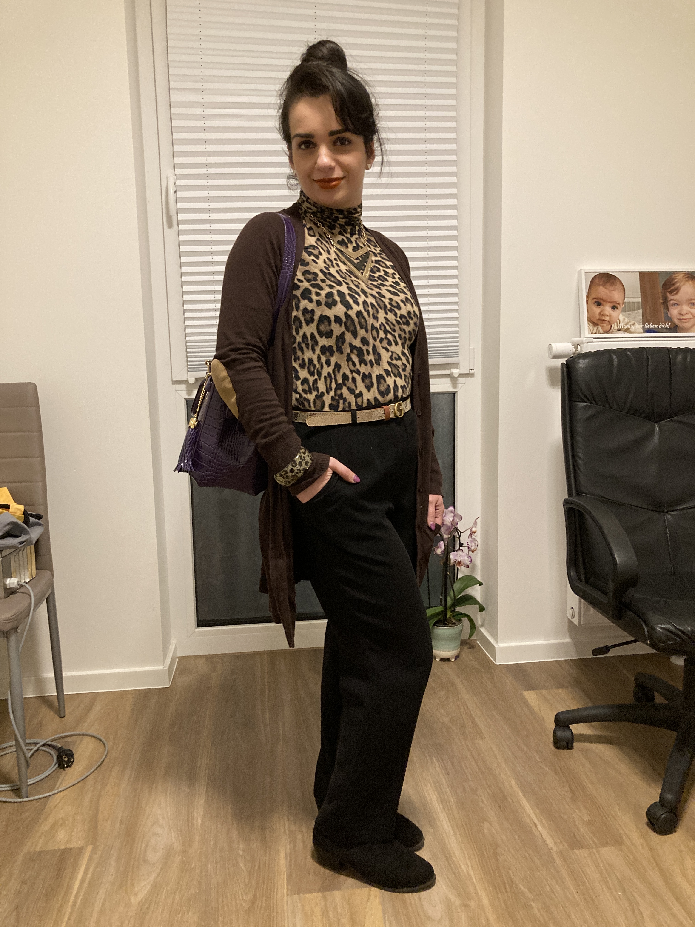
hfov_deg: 49.7
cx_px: 348
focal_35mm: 28
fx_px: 750
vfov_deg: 63.4
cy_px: 464
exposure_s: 1/36
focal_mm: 3.99
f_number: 1.8
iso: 400
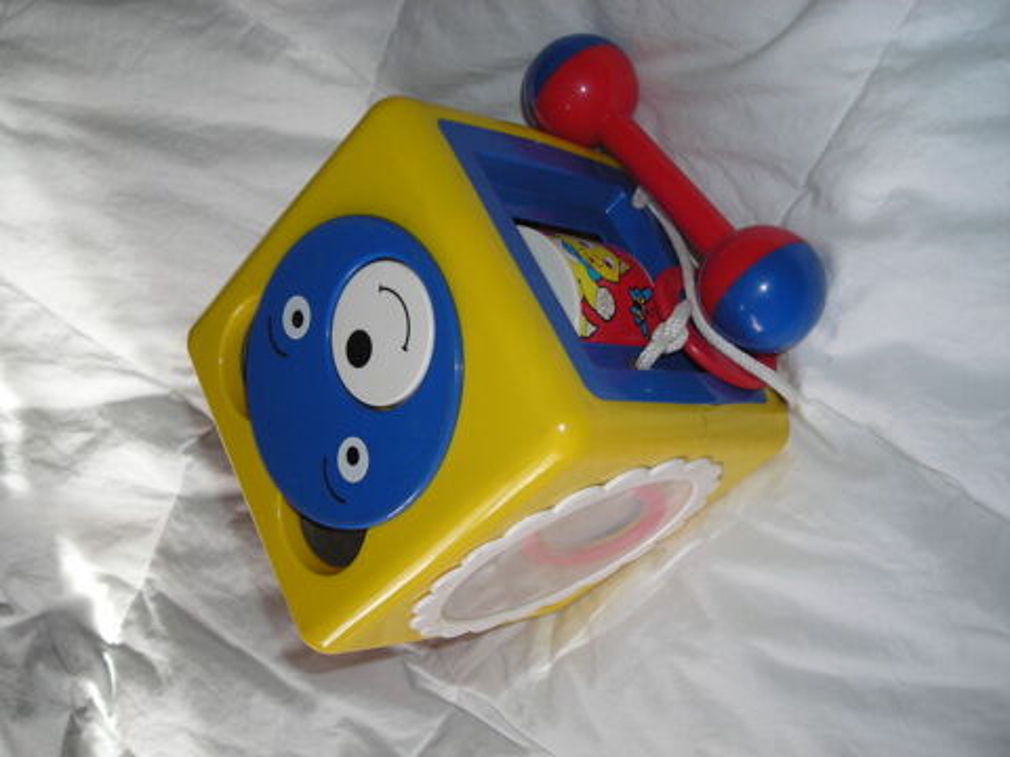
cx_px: 505
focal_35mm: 38
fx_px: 1109
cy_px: 378
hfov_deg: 49.0
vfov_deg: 37.7
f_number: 3.2
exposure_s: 1/30
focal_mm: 6.3
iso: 50
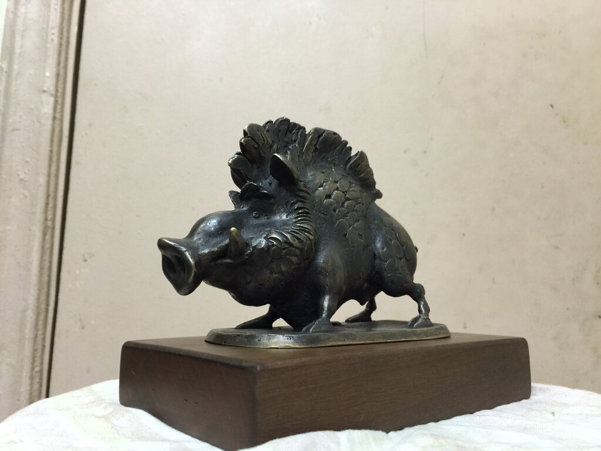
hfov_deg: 61.7
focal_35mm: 29
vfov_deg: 48.2
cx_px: 300
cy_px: 226
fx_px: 503
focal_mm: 4.15
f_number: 2.2
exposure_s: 1/17
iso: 80
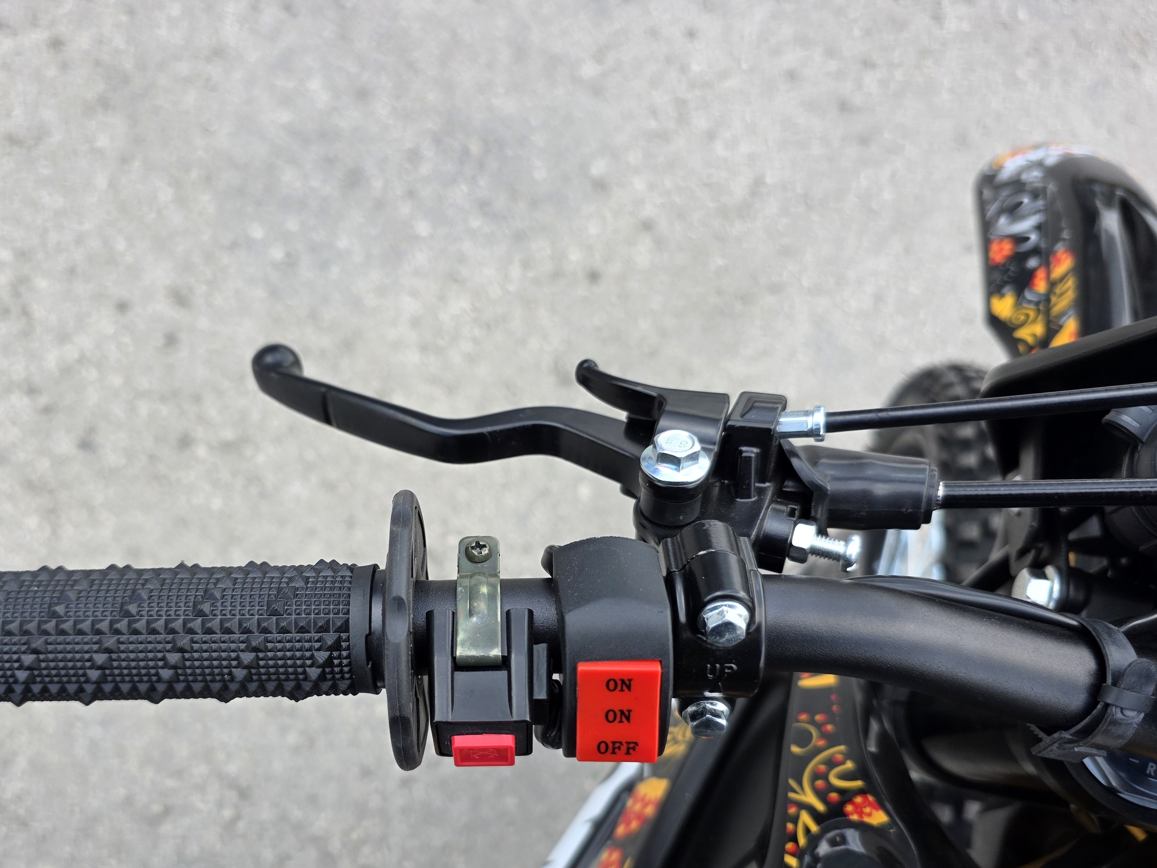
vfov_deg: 46.5
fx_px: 1003
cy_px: 526
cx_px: 443
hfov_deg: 59.3
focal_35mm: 30
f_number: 1.7
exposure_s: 1/359
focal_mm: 6.3
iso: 40
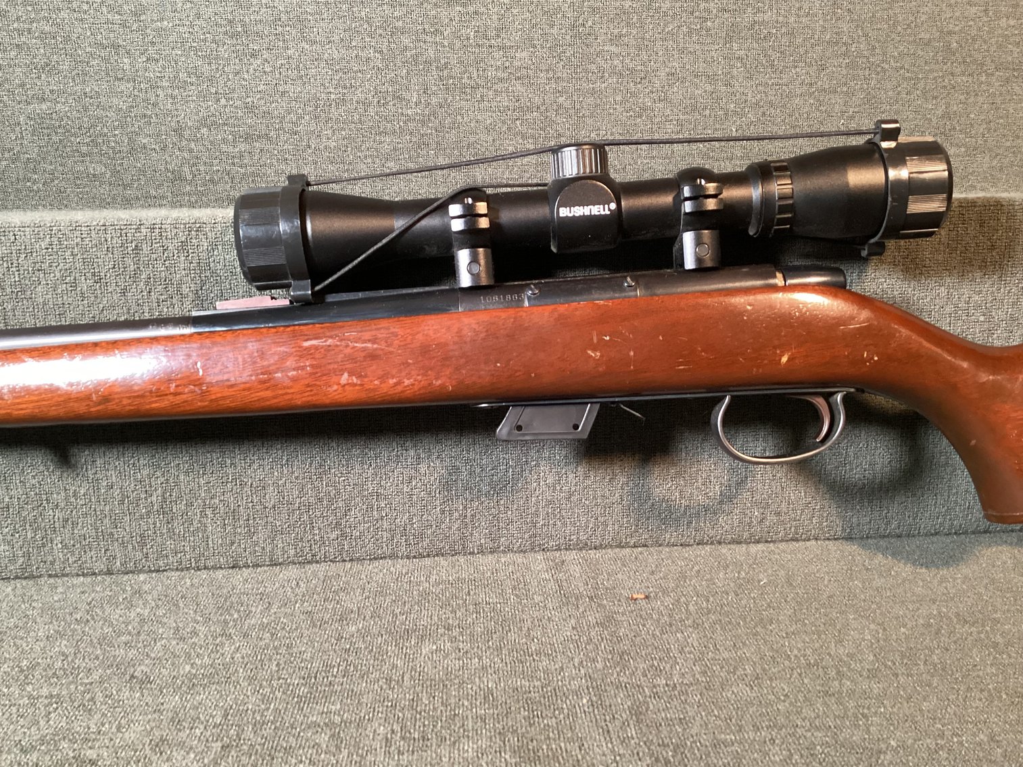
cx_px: 512
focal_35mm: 31
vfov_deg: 45.4
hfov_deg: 58.3
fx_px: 916
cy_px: 384
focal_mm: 3.3
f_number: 2.4
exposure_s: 1/33
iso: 400
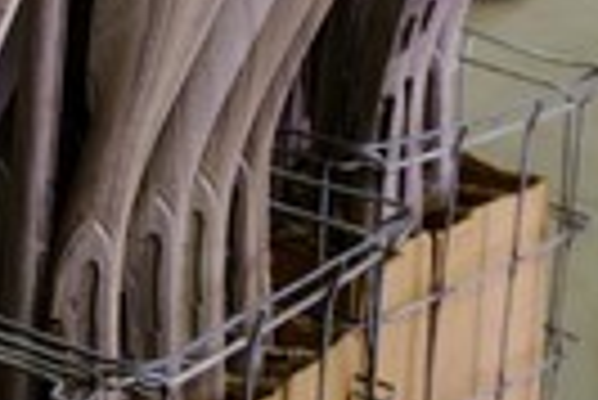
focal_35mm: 107
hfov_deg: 18.2
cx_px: -90
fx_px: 1779
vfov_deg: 12.6
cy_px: -49
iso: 800
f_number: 5
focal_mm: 34
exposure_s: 1/25
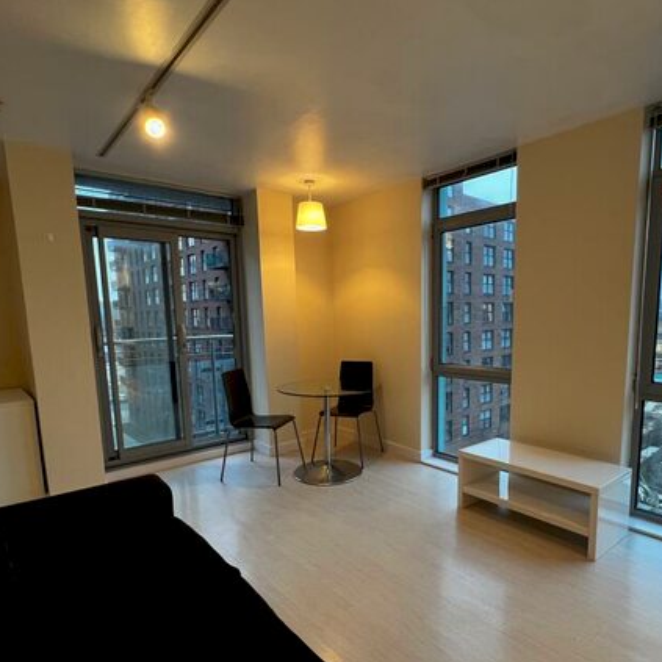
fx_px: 411
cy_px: 381
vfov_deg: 77.2
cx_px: 368
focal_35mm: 19
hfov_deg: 77.4
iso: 200
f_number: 1.8
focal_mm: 1.57
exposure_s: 1/50
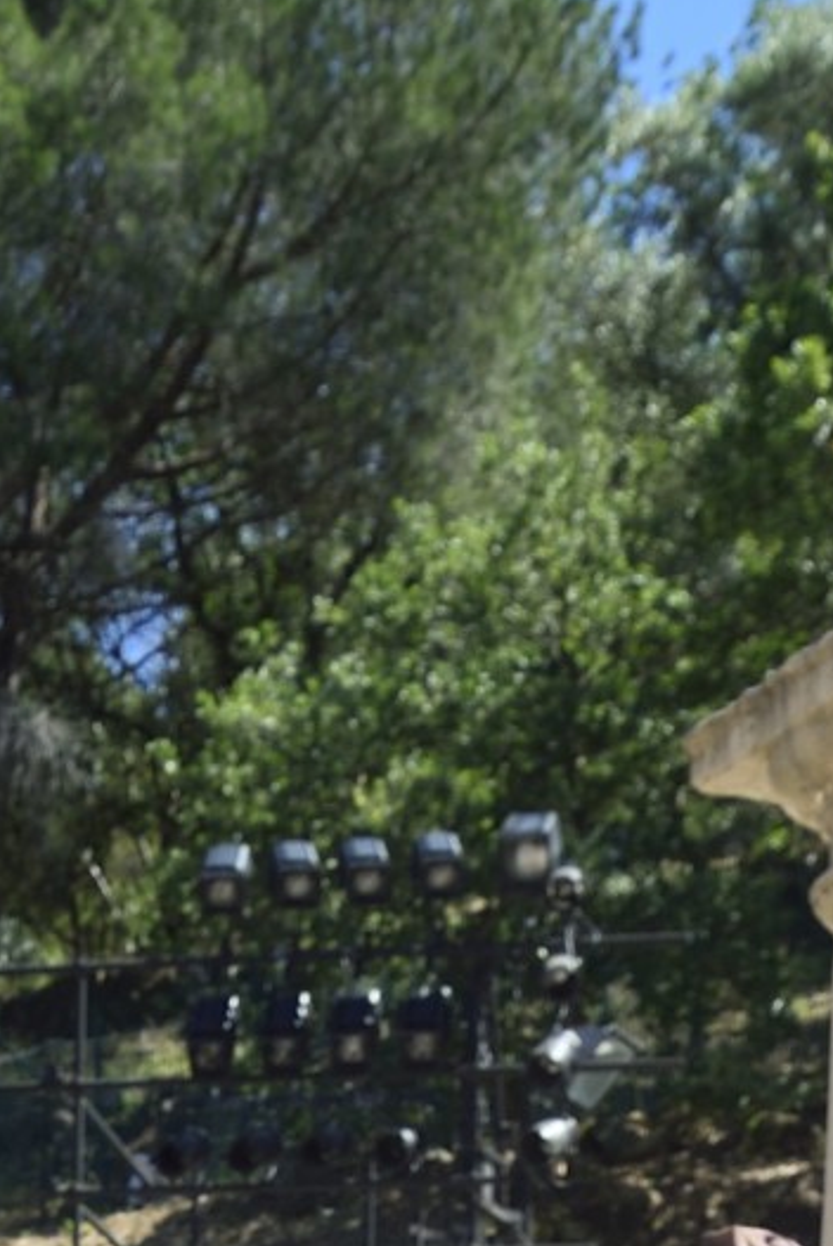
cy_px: 2788
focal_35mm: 132
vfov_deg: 12.7
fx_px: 4575
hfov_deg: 10.4
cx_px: 106
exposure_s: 1/250
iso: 200
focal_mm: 29
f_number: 9
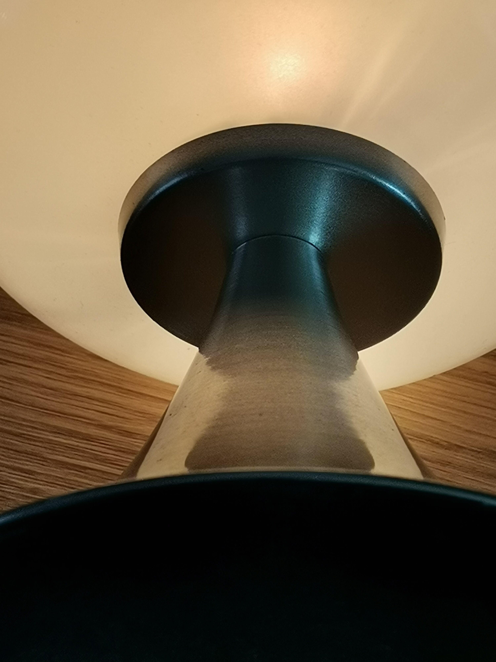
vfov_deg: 19.4
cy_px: 331
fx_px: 1930
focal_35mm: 101
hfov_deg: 14.6
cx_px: 248
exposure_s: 1/100
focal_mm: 4.75
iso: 64
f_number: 1.8
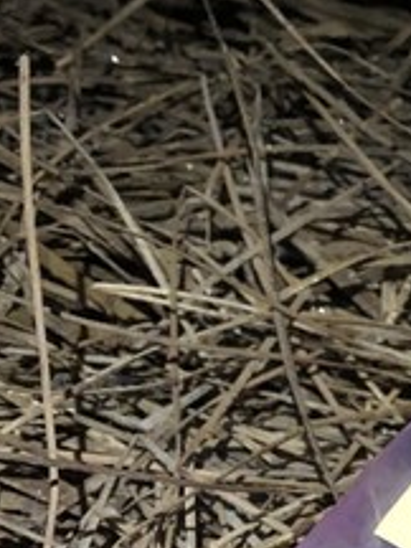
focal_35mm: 96
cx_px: 526
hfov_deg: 14.8
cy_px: 611
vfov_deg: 19.5
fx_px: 1520
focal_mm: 3.99
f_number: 1.8
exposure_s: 1/5
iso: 100
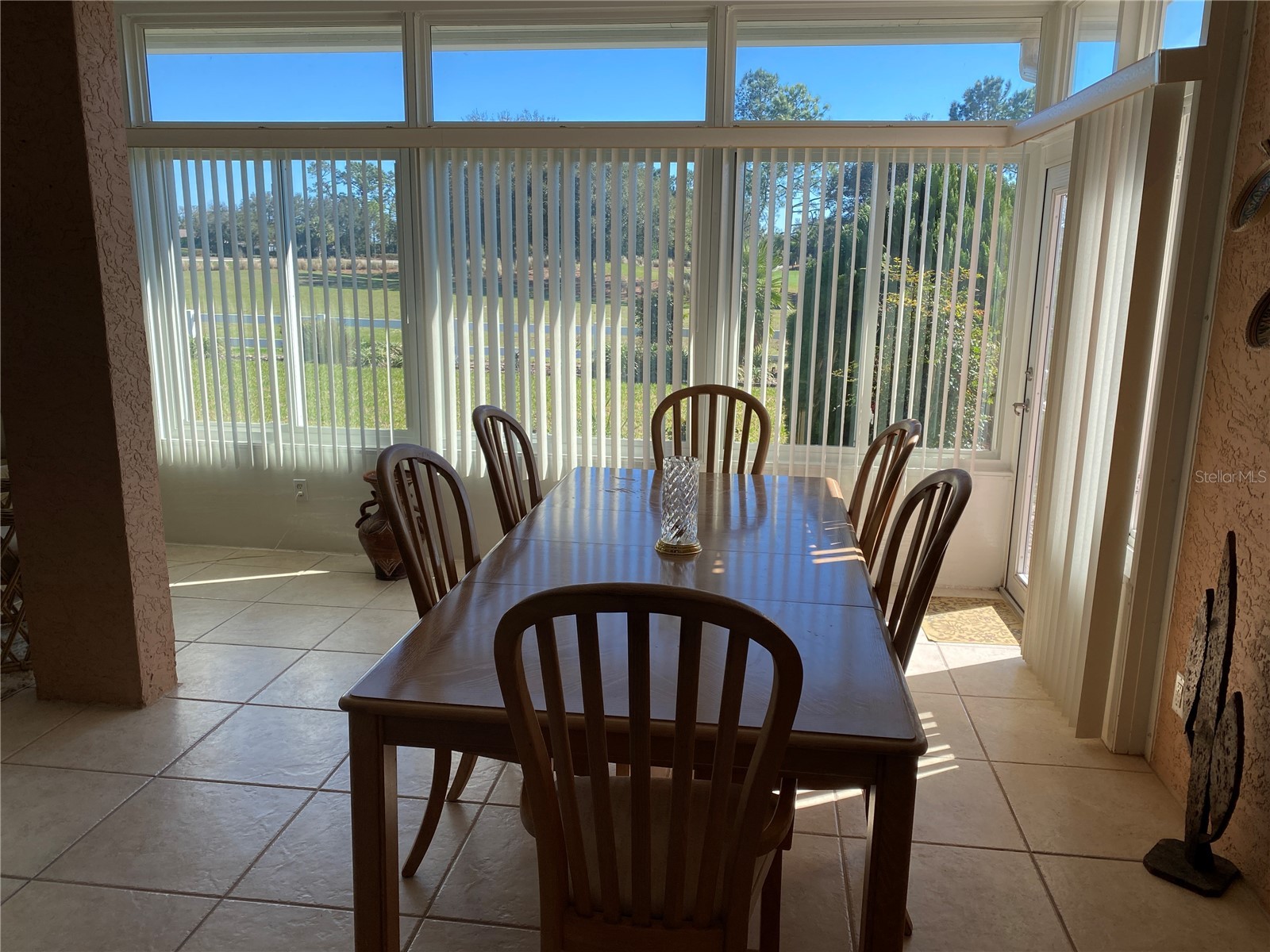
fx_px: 954
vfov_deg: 53.1
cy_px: 476
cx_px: 635
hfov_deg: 67.3
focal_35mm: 26
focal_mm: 4.25
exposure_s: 1/752
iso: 32
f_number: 1.8
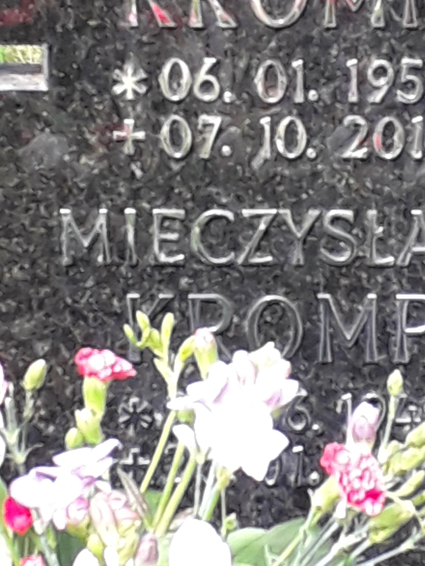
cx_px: 260
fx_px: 1048
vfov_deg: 29.9
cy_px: 152
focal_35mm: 64
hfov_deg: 22.9
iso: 40
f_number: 1.9
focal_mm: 3.6
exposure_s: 1/371
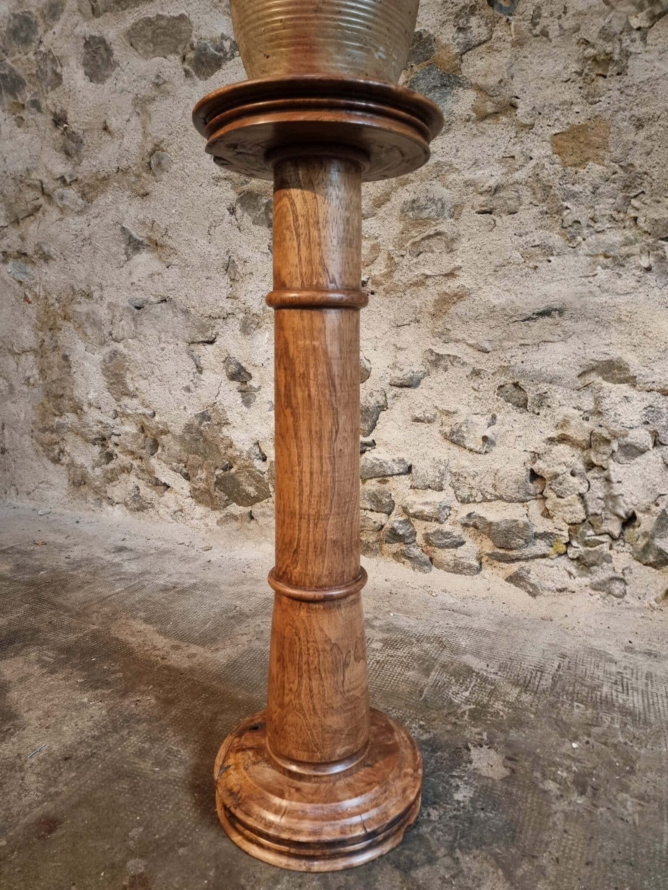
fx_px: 618
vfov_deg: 71.6
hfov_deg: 56.8
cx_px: 334
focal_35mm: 24
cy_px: 445
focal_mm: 6.7
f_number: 1.8
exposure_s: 1/33
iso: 640
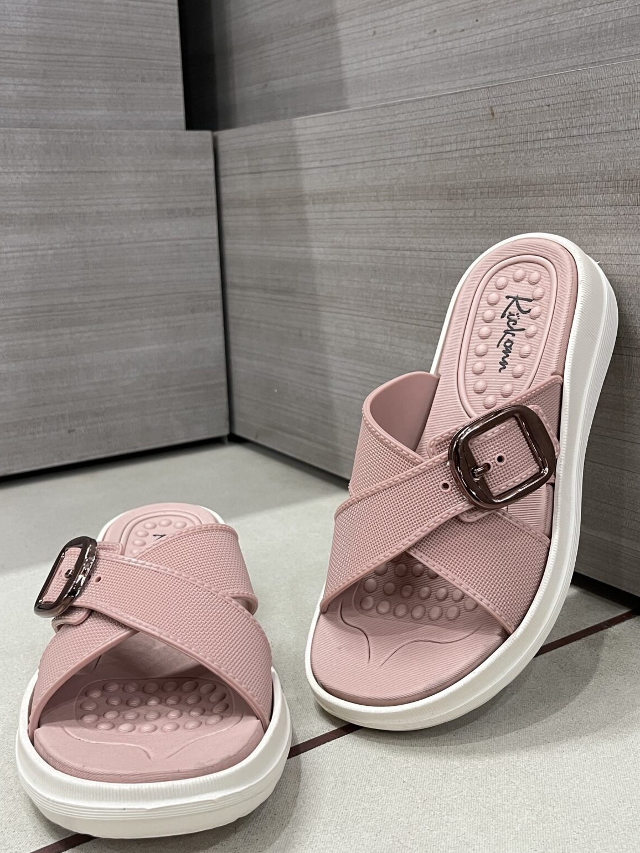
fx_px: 665
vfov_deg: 65.3
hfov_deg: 51.4
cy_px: 435
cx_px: 309
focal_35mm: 27
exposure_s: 1/50
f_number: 1.6
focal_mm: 5.1
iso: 200
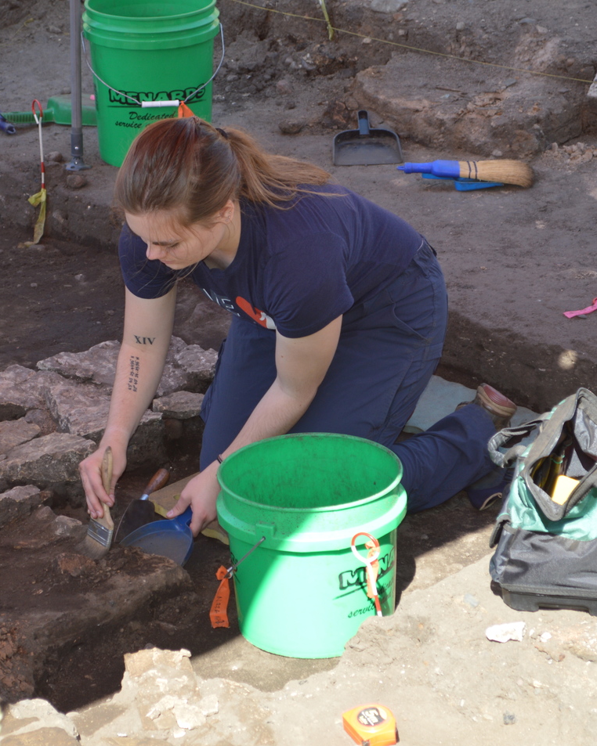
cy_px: 358
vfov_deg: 15.8
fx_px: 2690
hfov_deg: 12.6
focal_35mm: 122
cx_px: 161
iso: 160
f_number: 5.6
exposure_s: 1/125
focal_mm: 55
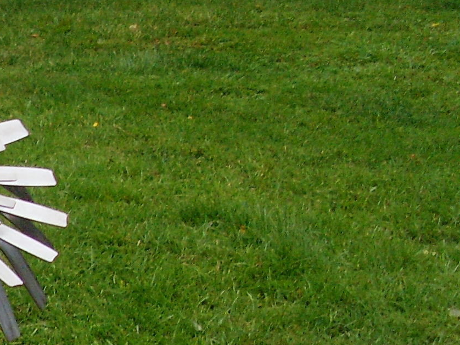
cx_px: -305
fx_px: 1967
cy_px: 521
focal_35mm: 148
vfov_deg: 9.7
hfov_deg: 12.4
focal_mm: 6.3
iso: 80
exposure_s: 1/90
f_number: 7.7
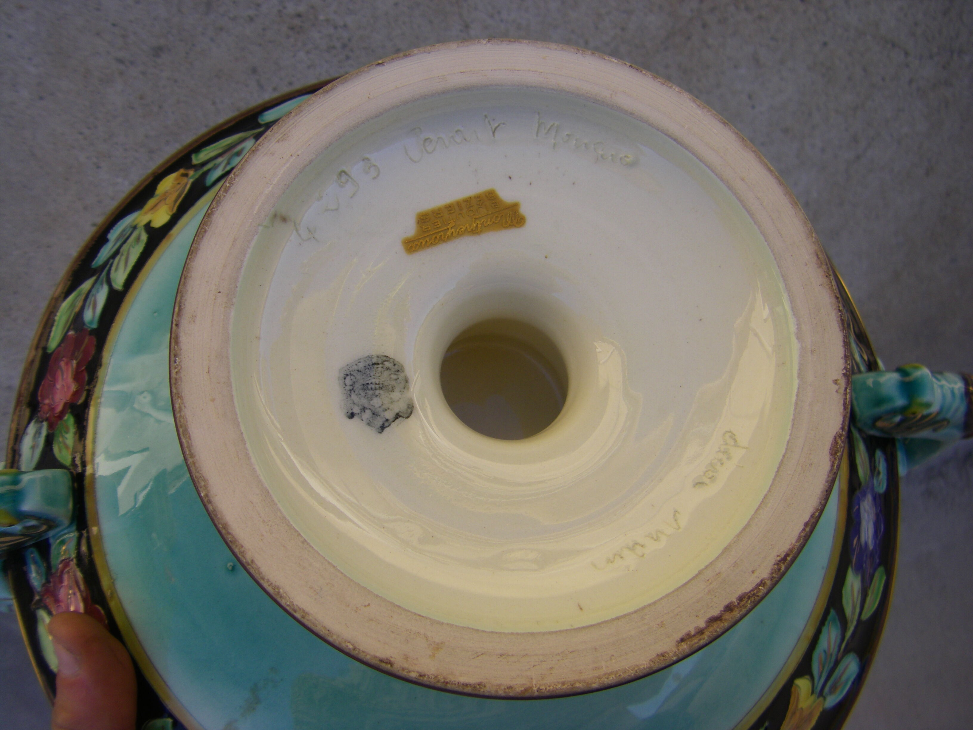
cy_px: 365
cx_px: 486
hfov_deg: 49.0
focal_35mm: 38
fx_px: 1068
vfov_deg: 37.7
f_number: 3.5
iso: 64
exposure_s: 1/250
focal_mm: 6.3
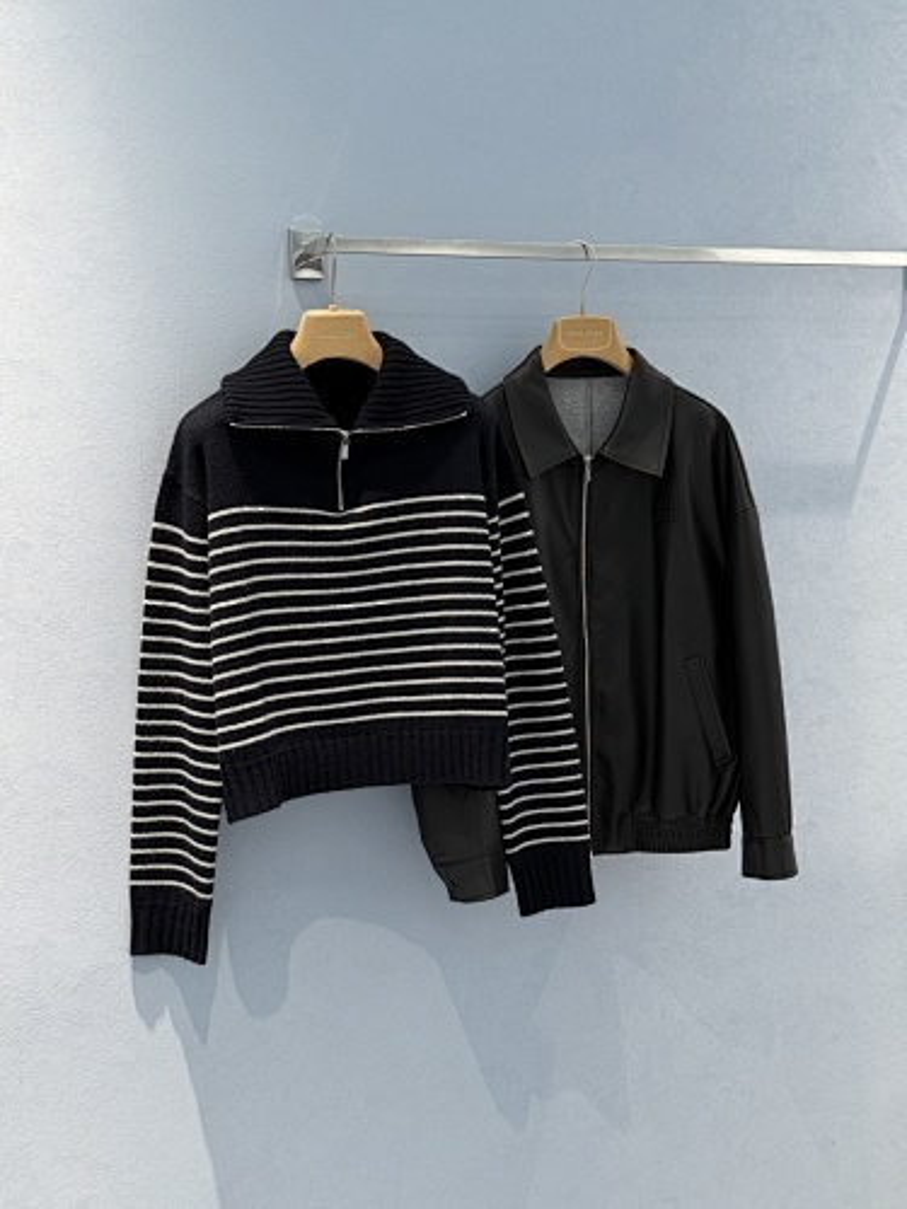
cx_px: 454
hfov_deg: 30.3
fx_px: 1677
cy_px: 604
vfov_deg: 39.7
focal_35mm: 48
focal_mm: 6.76
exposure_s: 1/50
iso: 50
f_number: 1.78
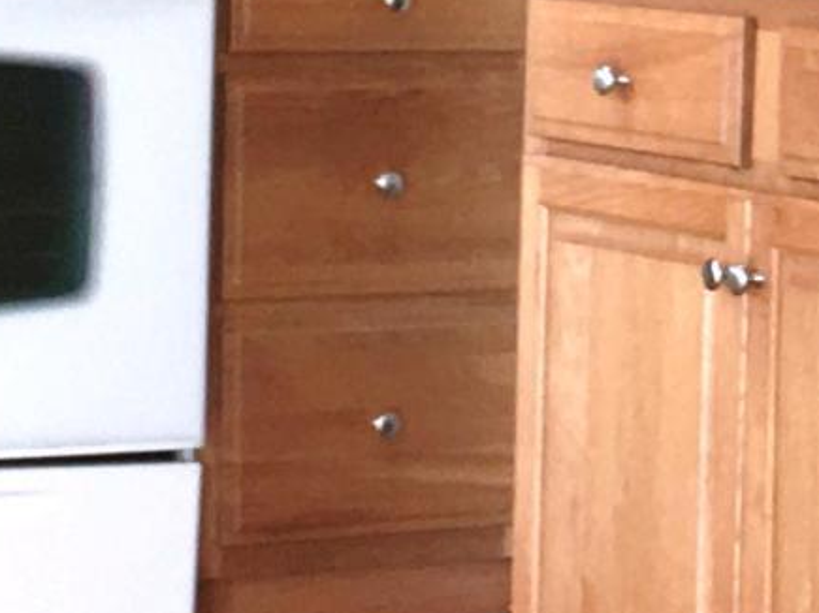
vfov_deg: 7.4
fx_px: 4731
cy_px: 139
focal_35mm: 200
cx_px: 1201
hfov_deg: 9.6
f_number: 2.2
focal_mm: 4.15
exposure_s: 1/30
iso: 25
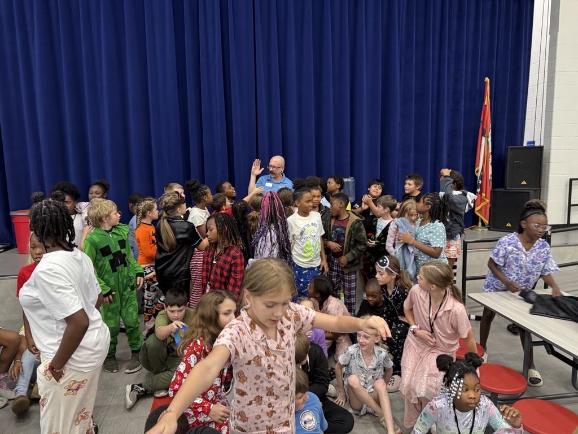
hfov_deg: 71.6
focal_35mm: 24
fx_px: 401
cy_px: 217
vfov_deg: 56.8
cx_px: 289
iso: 320
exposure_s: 1/60
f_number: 1.78
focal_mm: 6.76
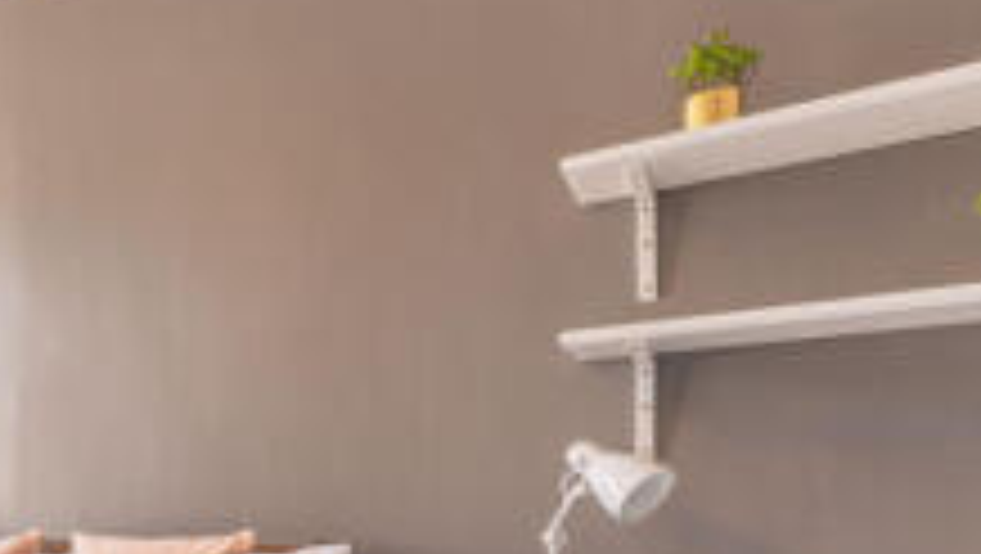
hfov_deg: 49.7
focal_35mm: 32
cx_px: 0
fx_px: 833
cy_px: 538
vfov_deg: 33.9
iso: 100
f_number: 5
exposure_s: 1/50
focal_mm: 14
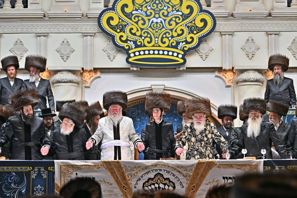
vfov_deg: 13.4
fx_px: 842
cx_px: 148
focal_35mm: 102
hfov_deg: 20.0
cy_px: 99
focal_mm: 102
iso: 640
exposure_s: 1/640
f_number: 2.8
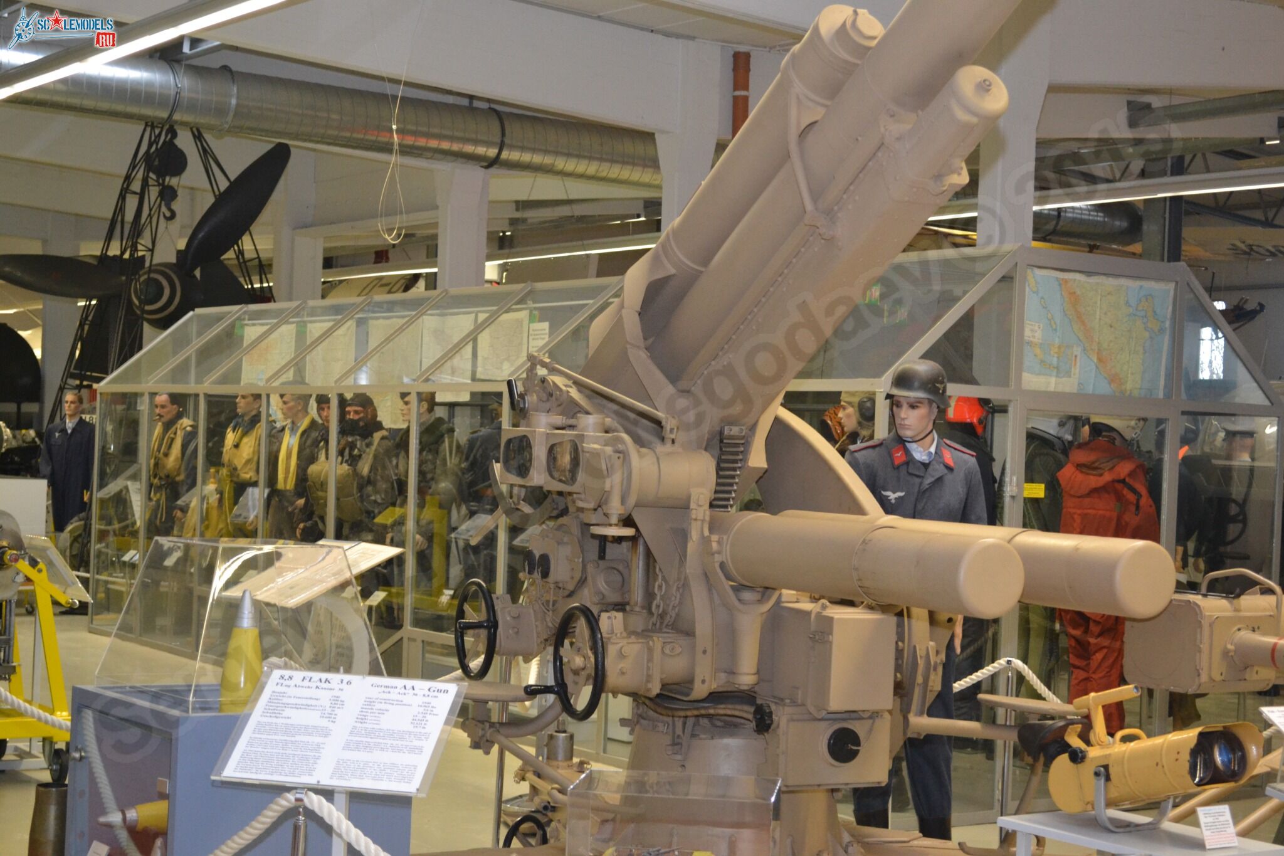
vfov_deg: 22.6
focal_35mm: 60
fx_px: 2140
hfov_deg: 33.4
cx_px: 642
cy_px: 428
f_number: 5.3
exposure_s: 1/60
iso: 1800
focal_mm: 40
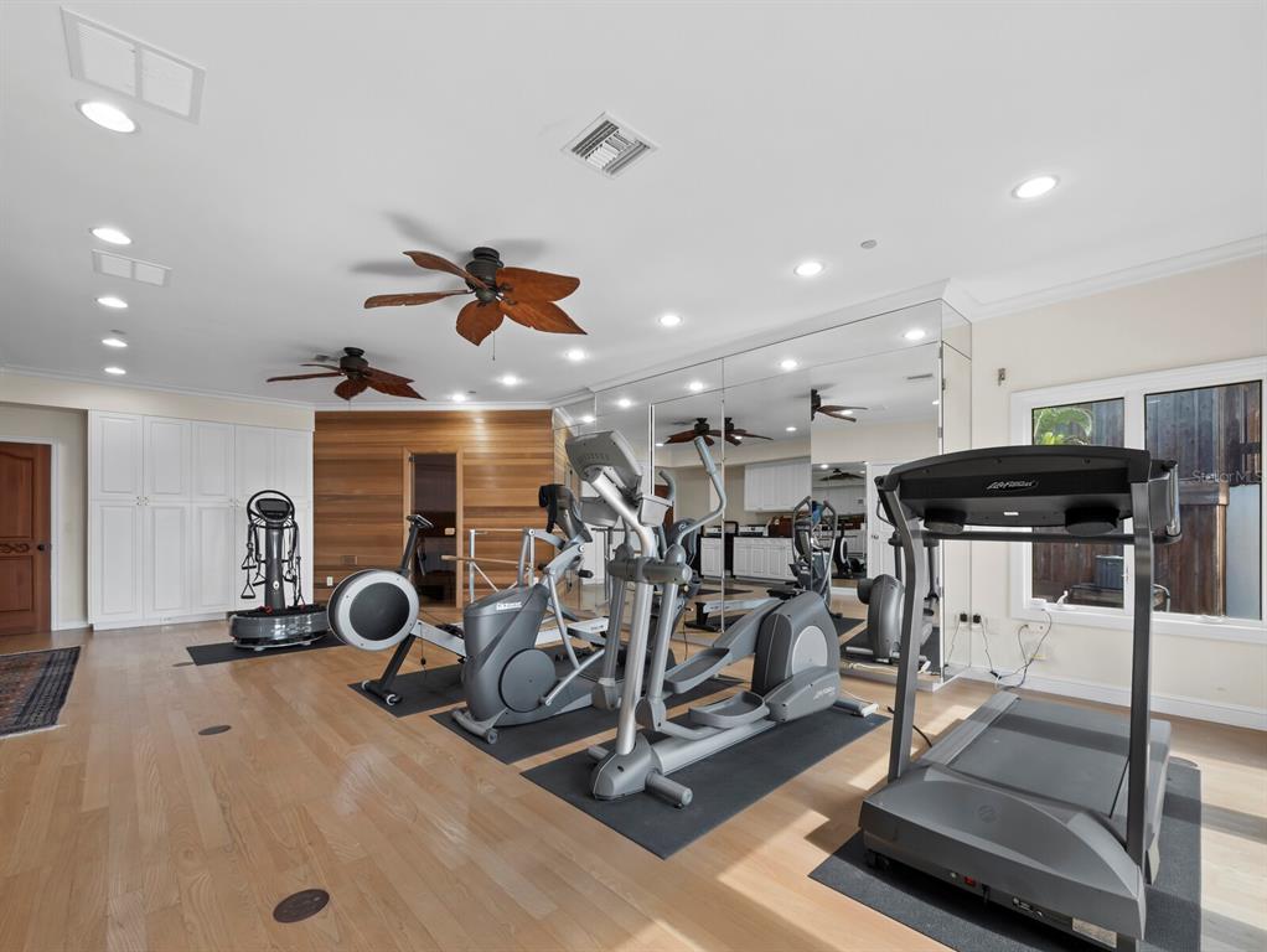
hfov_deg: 102.0
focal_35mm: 14
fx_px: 513
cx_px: 634
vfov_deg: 85.7
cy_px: 476
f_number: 11
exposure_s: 1/3
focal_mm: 7
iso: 200
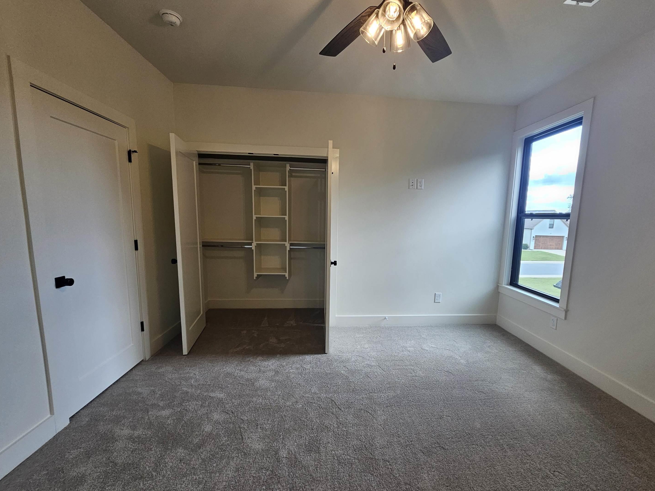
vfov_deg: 85.6
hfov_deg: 101.9
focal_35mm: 14
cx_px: 347
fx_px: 265
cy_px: 257
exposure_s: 1/120
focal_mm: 2.2
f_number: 2.2
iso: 80
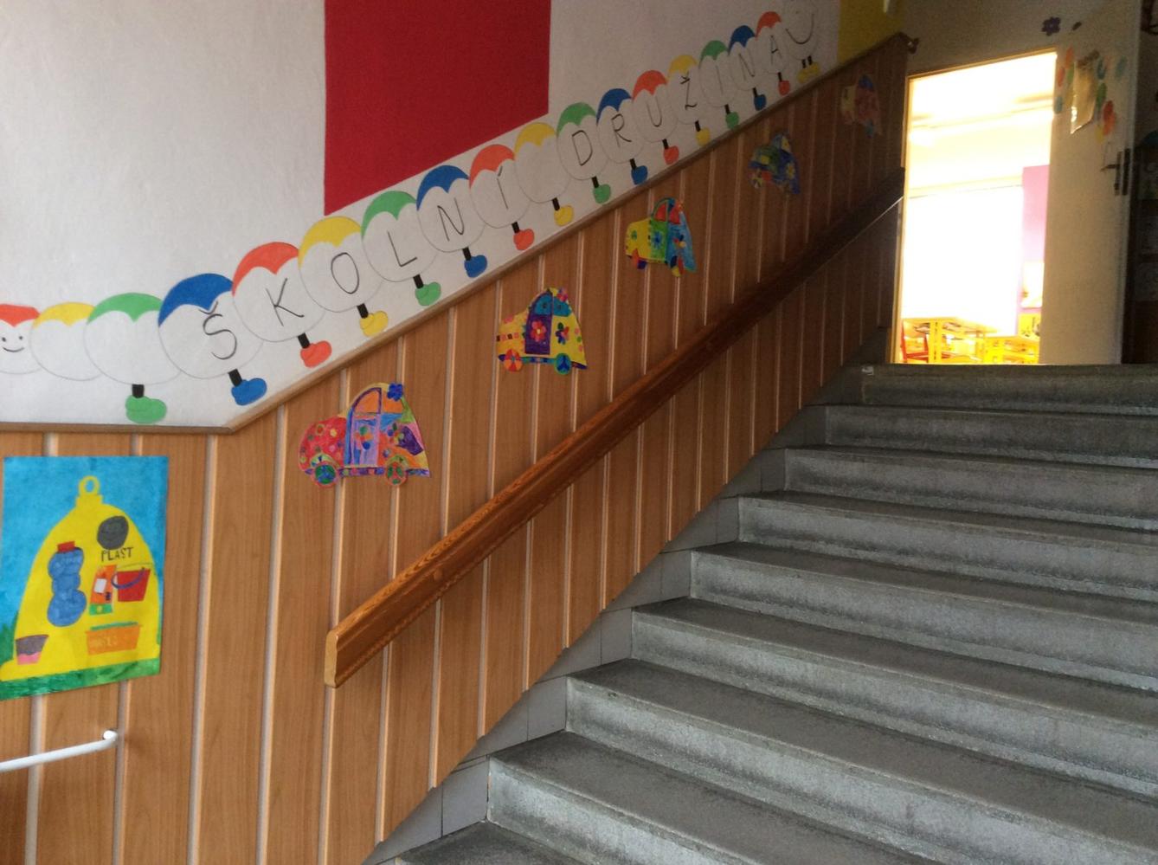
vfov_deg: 44.0
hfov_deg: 56.9
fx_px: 1069
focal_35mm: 32
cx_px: 579
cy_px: 432
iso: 100
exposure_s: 1/25
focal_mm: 3.3
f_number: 2.4
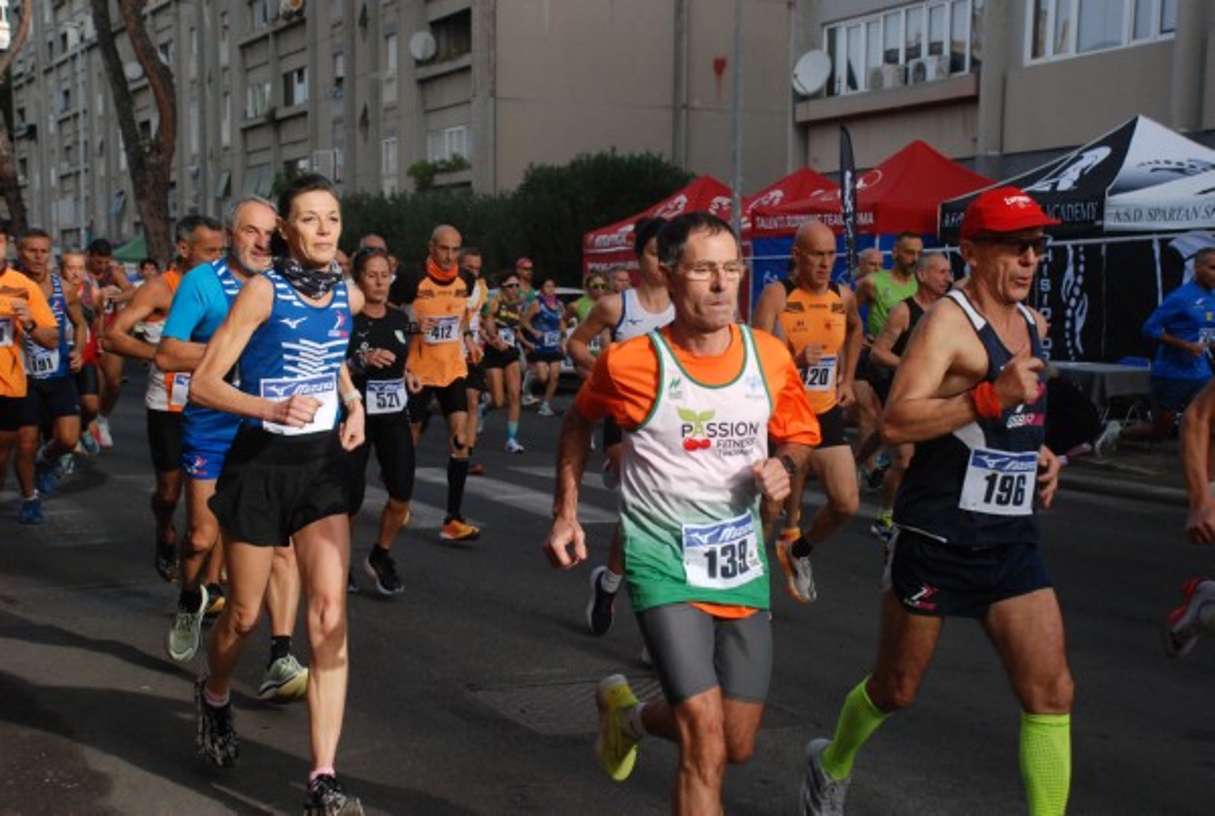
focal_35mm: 57
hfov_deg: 35.0
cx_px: 608
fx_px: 1928
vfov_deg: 23.9
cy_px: 408
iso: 1000
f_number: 6.3
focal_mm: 38
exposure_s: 1/1600
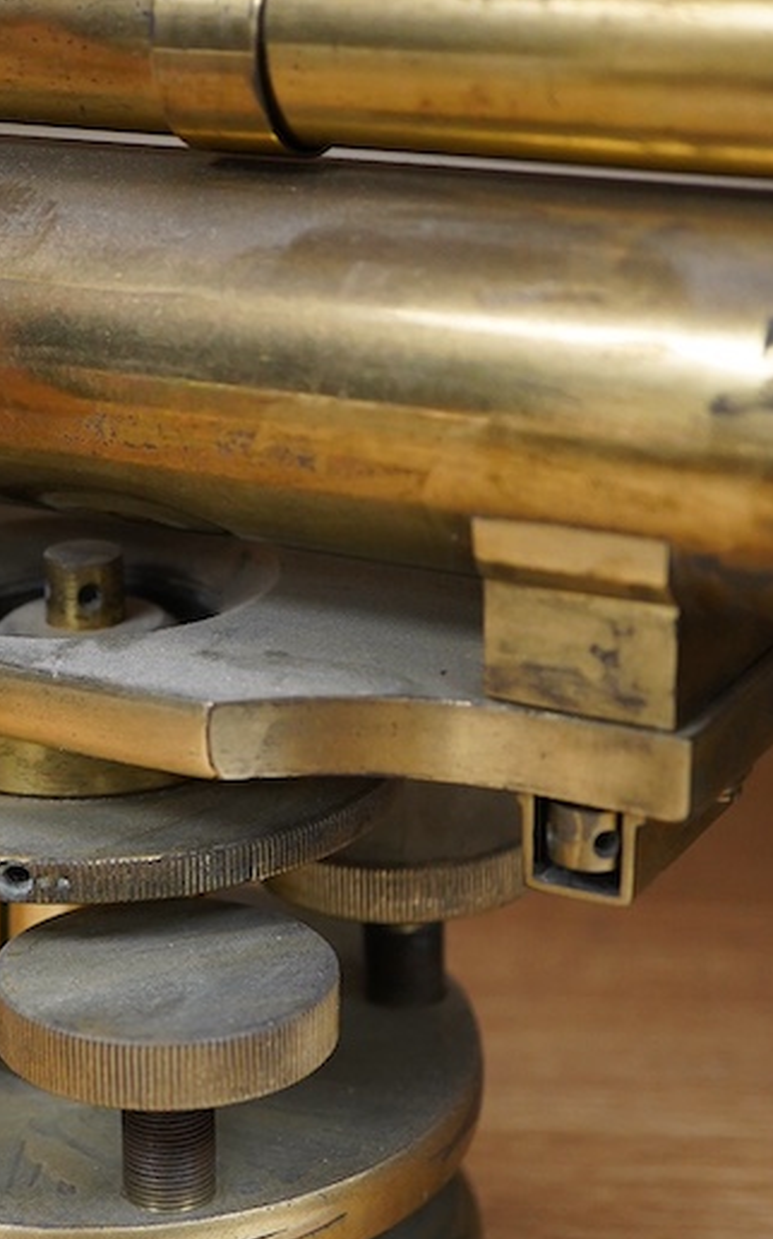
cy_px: 749
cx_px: 134
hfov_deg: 16.2
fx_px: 2700
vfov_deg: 25.8
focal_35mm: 80
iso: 1250
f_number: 3.5
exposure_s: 1/125
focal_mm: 30
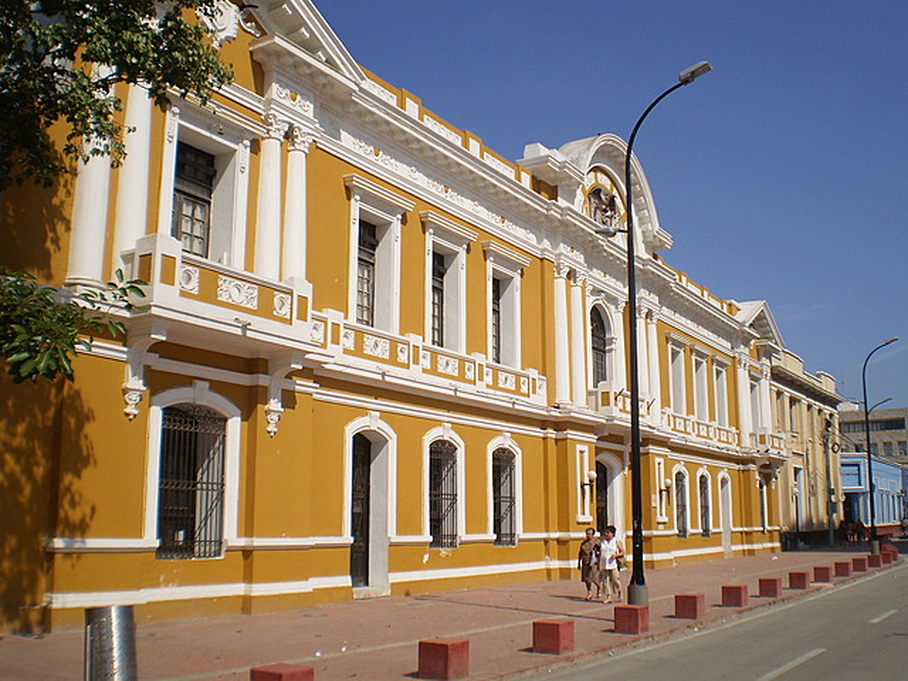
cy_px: 340
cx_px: 454
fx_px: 944
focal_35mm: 36
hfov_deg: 51.4
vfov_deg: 39.7
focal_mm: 6.3
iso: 64
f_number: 4.6
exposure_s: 1/2000
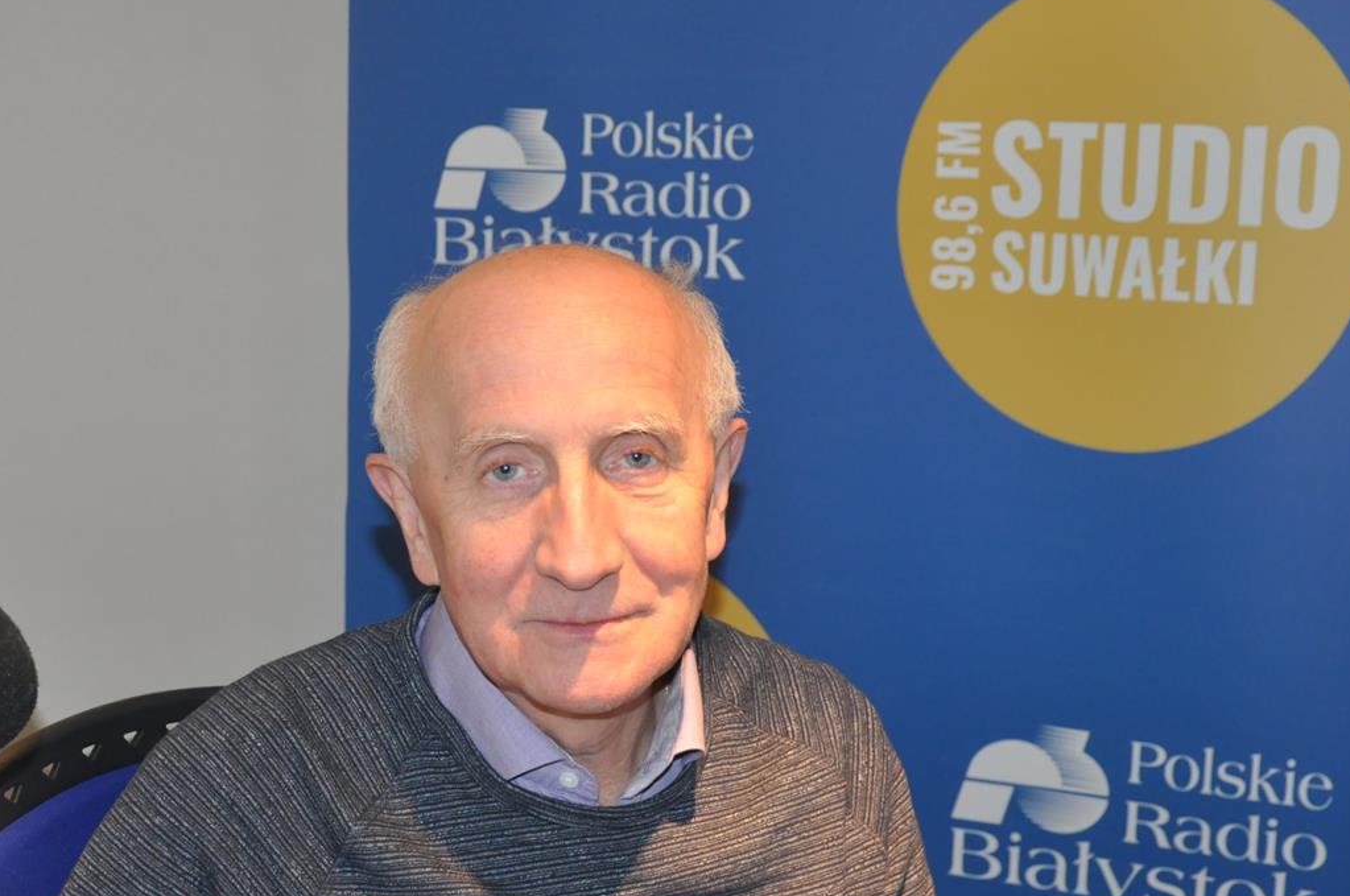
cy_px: 544
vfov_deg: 21.8
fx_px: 2322
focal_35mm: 62
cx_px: 542
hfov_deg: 32.3
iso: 800
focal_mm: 26
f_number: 4
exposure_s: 1/60
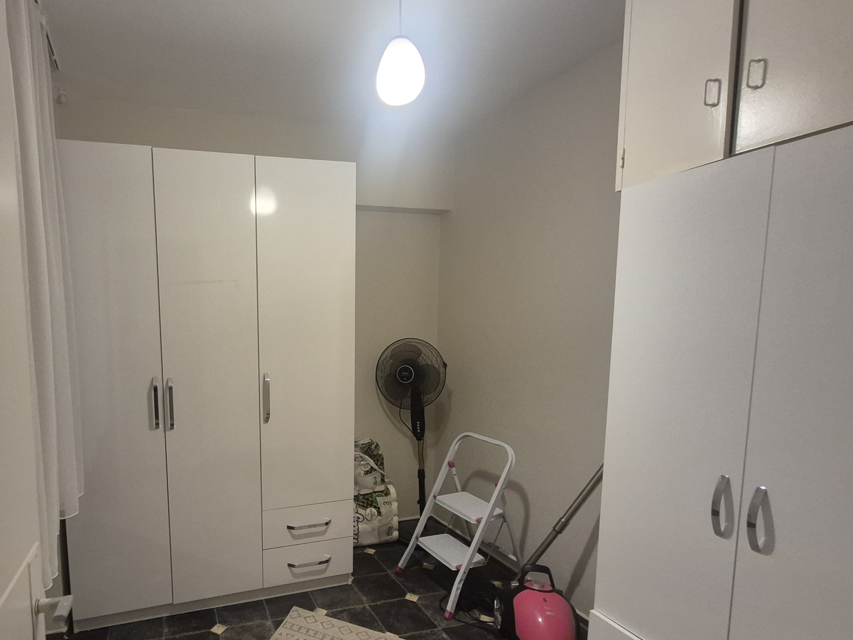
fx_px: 444
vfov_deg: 71.4
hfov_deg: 83.9
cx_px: 267
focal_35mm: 18
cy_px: 356
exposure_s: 1/50
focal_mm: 1.74
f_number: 2.2
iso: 500
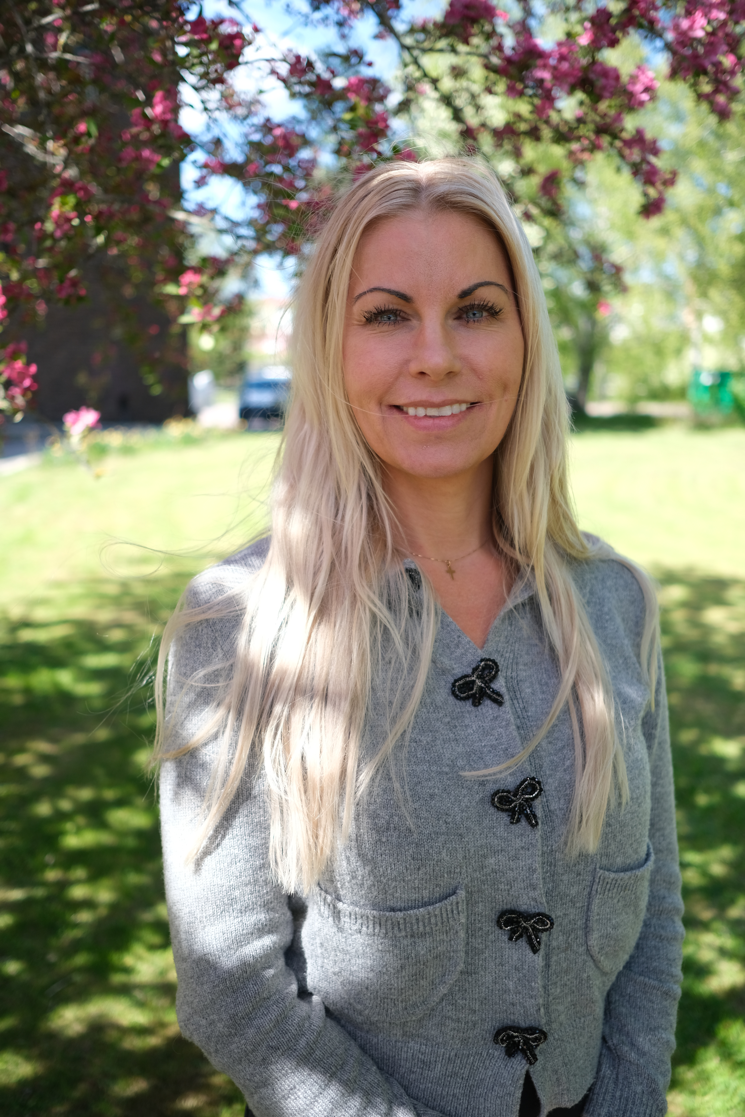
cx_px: 372
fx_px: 1086
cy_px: 558
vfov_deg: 54.4
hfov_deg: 37.9
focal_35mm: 35
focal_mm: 23
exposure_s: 1/640
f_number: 2.2
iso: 160
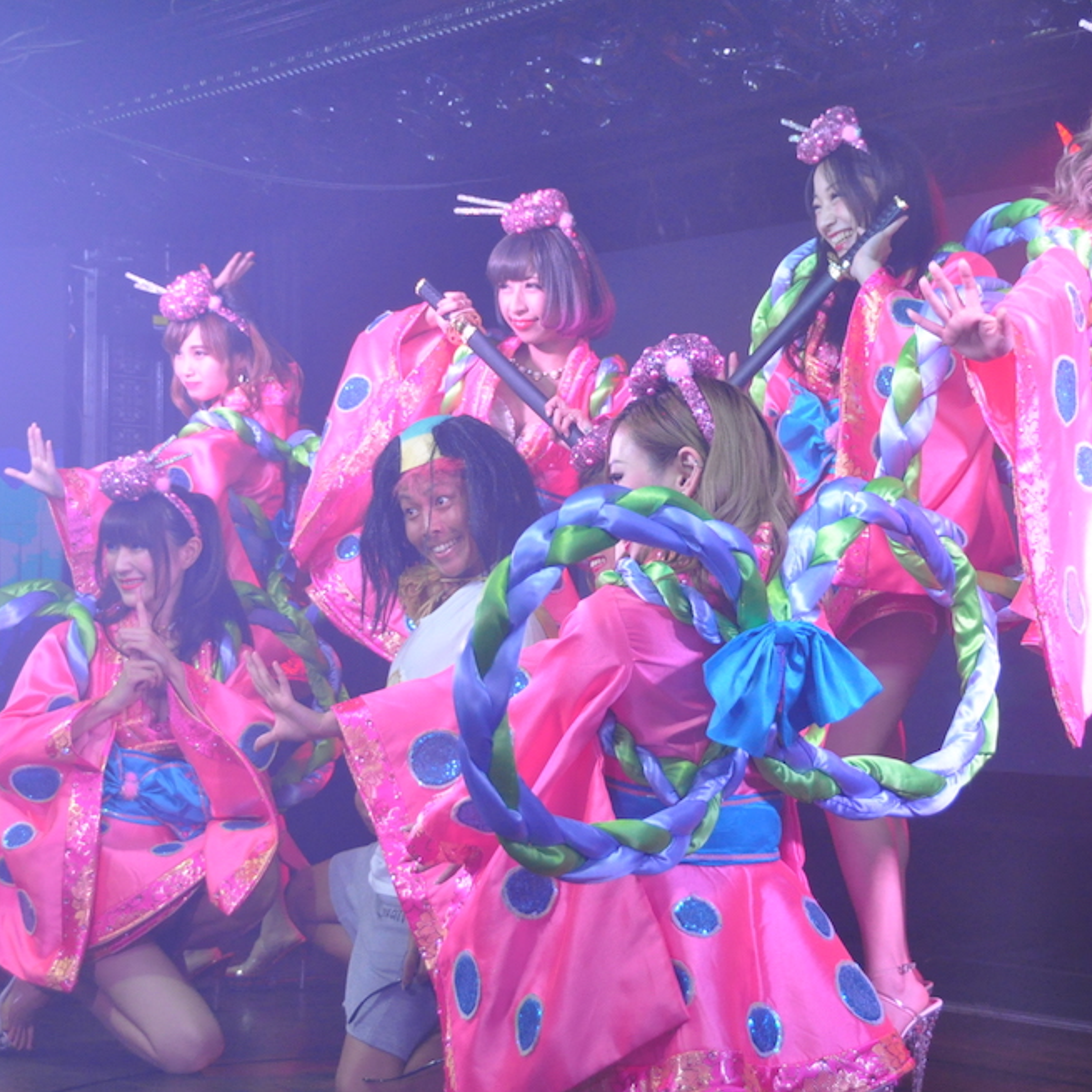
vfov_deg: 24.7
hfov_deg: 24.6
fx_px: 2498
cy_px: 540
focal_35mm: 70
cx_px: 629
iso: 1600
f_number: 4.2
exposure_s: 1/250
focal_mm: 36
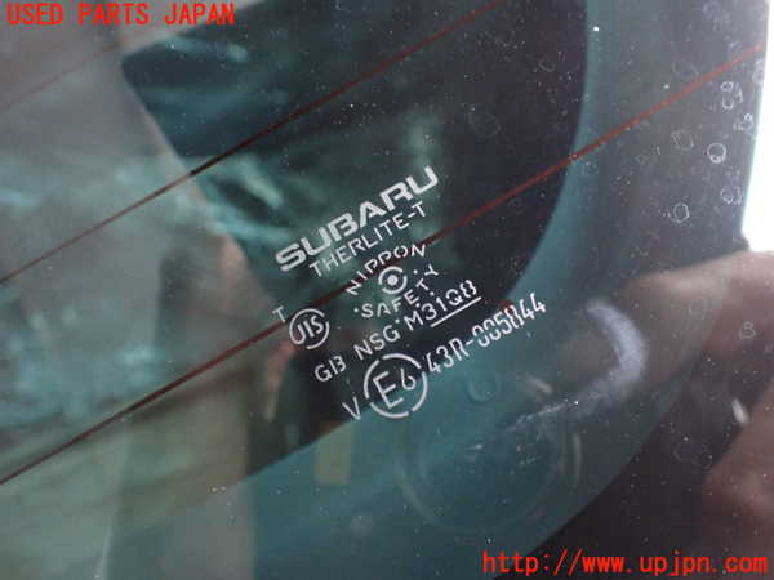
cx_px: 387
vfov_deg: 46.8
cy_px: 290
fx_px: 671
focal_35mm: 30
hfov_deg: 60.0
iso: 800
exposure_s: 1/80
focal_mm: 5.4
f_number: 2.3
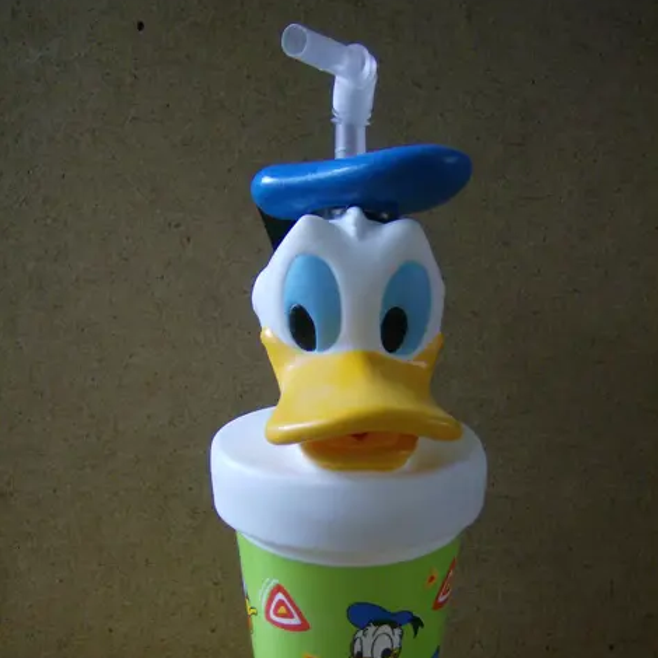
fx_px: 925
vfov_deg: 38.8
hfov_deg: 39.2
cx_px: 335
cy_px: 433
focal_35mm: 43
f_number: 2.8
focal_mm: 6
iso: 178
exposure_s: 1/64
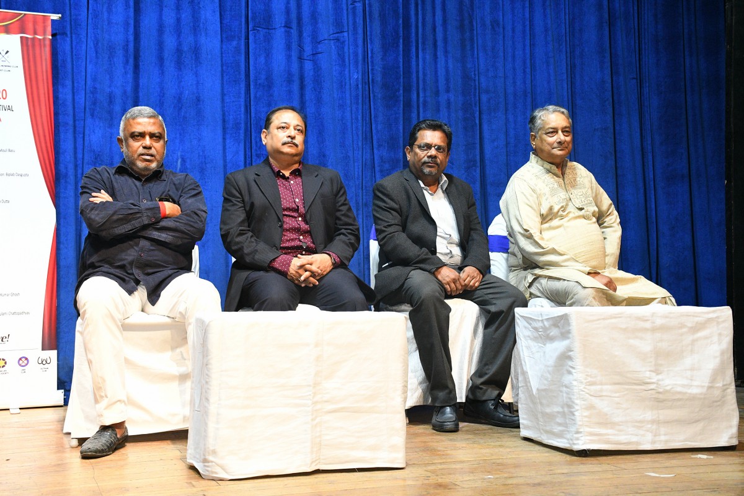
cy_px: 248
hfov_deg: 43.6
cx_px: 372
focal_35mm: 45
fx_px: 930
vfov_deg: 29.9
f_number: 5.6
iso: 3200
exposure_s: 1/250
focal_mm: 30
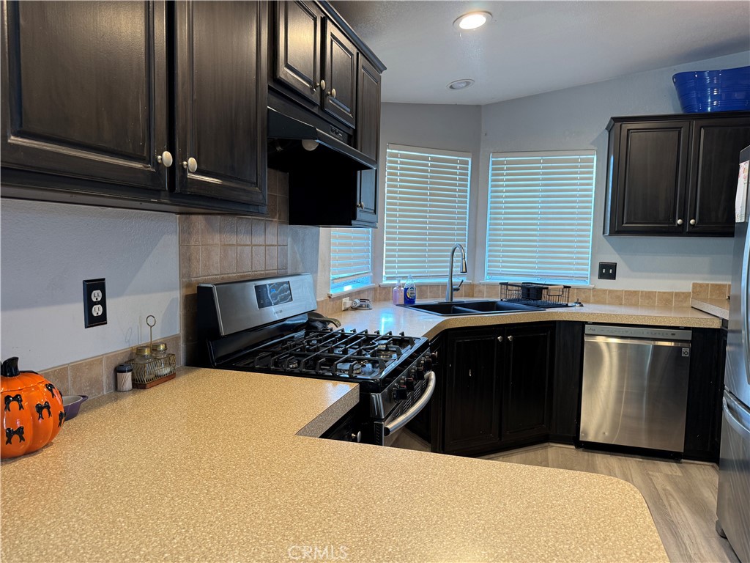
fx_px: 520
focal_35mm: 24
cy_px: 282
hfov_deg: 71.6
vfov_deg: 56.8
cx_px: 375
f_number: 1.78
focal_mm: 6.76
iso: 125
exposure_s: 1/60
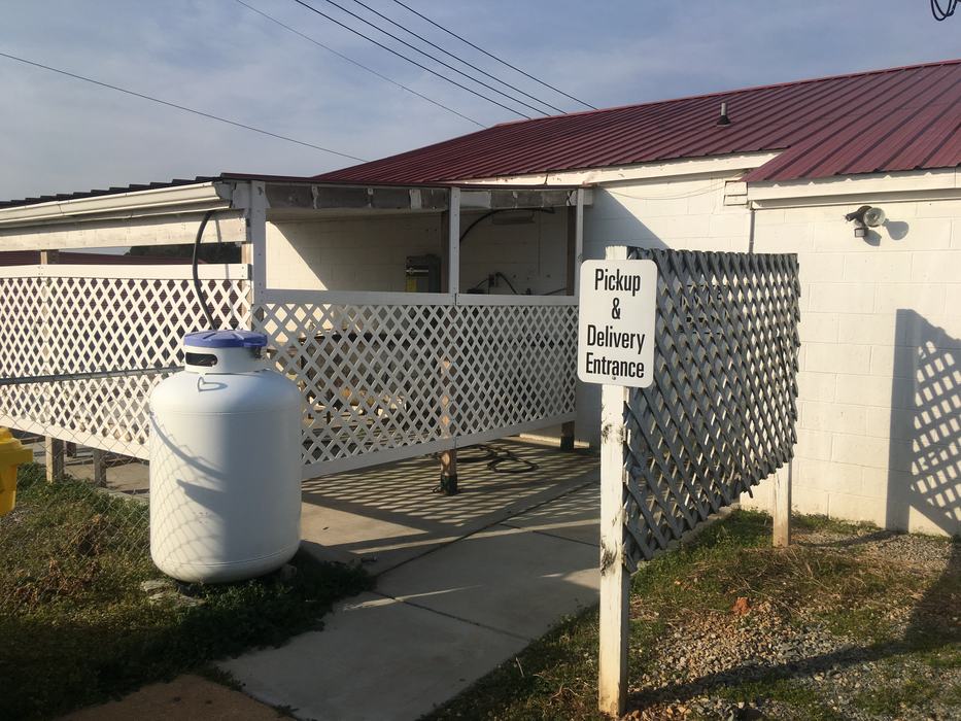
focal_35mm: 29
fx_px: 805
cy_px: 360
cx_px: 480
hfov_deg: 61.7
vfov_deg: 48.2
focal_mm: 4.15
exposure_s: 1/2481
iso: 25
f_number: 2.2
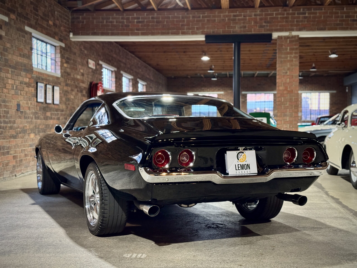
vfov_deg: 30.3
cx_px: 178
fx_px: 495
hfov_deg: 39.7
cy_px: 134
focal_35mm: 48
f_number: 1.78
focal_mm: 6.76
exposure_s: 1/33
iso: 500
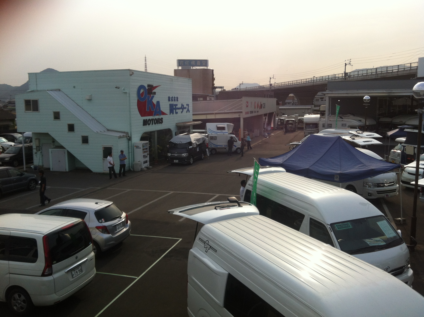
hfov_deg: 52.7
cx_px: 212
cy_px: 158
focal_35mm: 35
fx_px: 428
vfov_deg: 40.6
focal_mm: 3.85
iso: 80
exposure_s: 1/1508
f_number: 2.8
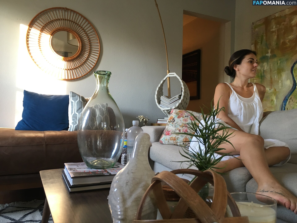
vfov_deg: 48.2
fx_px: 249
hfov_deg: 61.7
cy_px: 112
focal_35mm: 29
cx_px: 148
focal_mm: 4.15
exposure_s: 1/30
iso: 80
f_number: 2.2
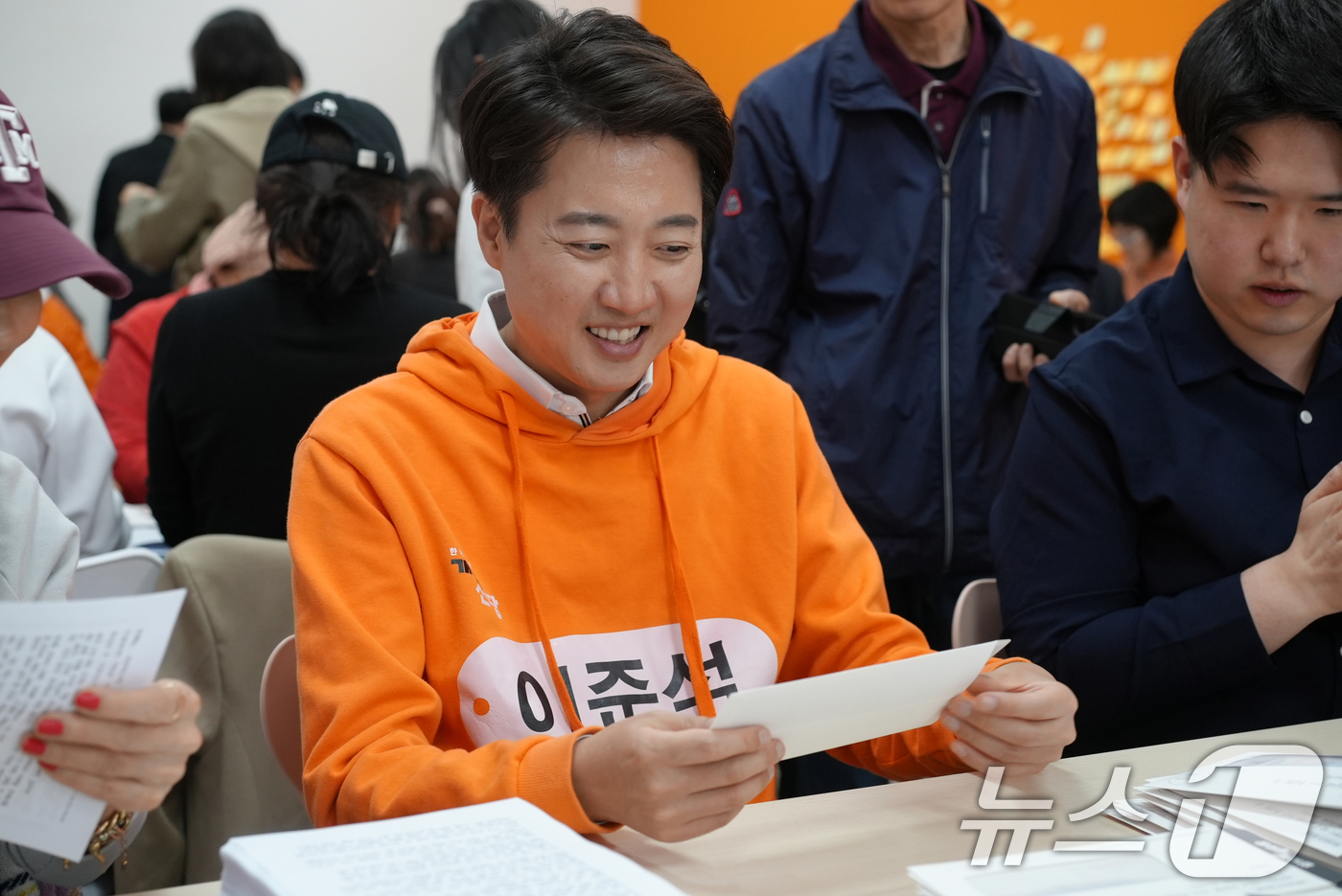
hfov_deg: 36.2
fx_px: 2051
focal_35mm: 55
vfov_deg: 24.6
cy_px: 448
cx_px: 671
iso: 2500
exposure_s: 1/160
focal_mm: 55
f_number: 4
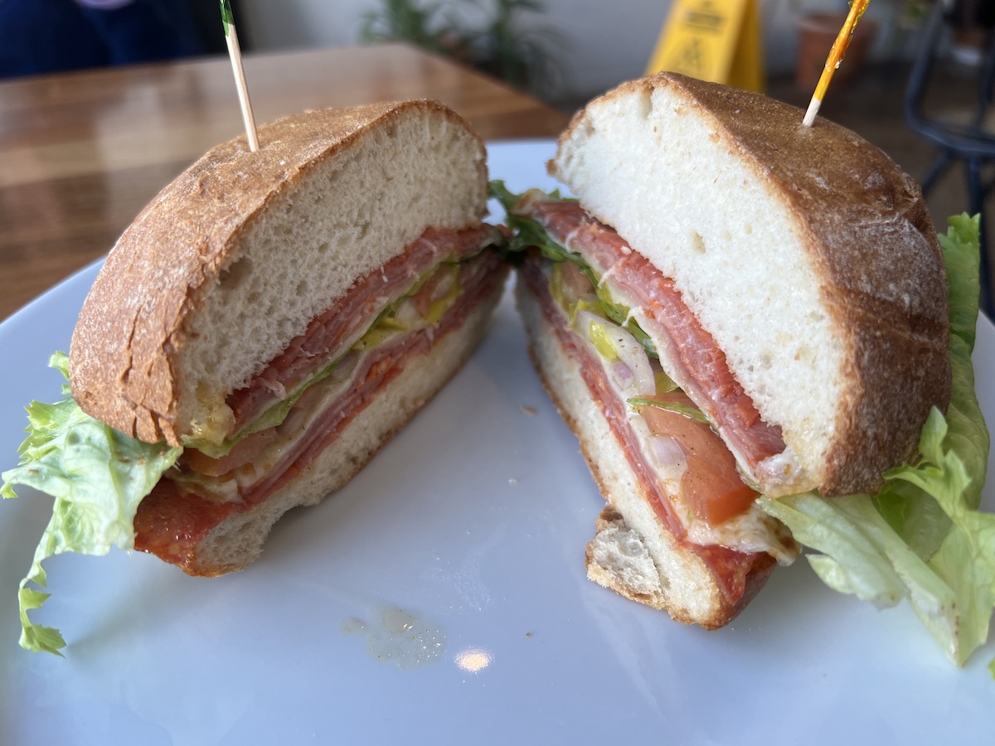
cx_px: 498
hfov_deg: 67.3
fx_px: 747
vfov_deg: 53.1
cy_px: 373
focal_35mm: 26
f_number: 1.5
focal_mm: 5.7
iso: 50
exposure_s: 1/120
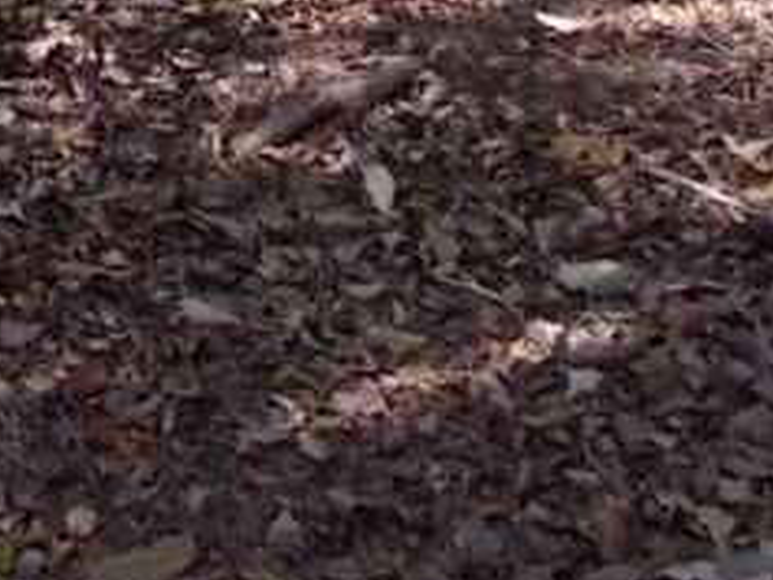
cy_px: -554
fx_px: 2523
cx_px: -314
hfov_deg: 16.2
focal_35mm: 113
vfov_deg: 11.8
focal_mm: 4.6
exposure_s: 1/125
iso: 80
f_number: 3.2
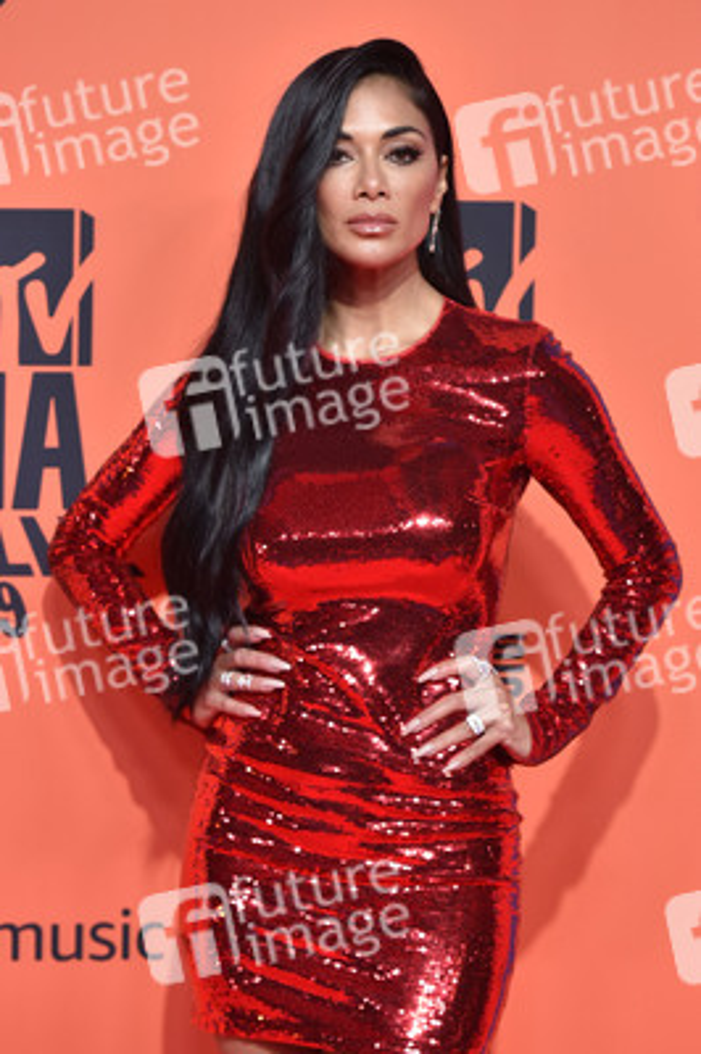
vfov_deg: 17.1
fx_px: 3511
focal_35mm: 120
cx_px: 350
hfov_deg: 11.4
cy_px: 527
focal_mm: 120
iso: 2000
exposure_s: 1/250
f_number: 3.5
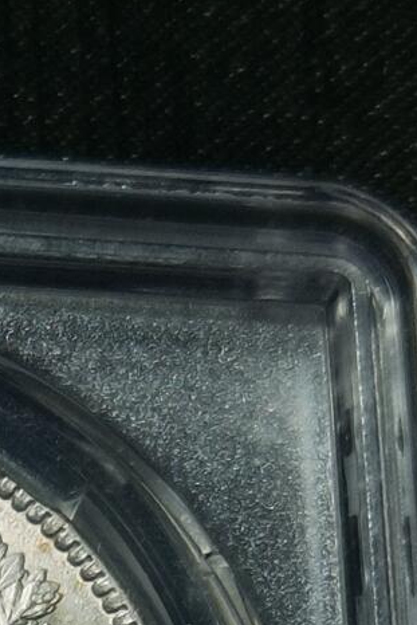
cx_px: -260
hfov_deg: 5.3
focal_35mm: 257
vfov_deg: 7.8
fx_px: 4462
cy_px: 1129
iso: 50
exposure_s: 1/127
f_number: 1.9
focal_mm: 6.67
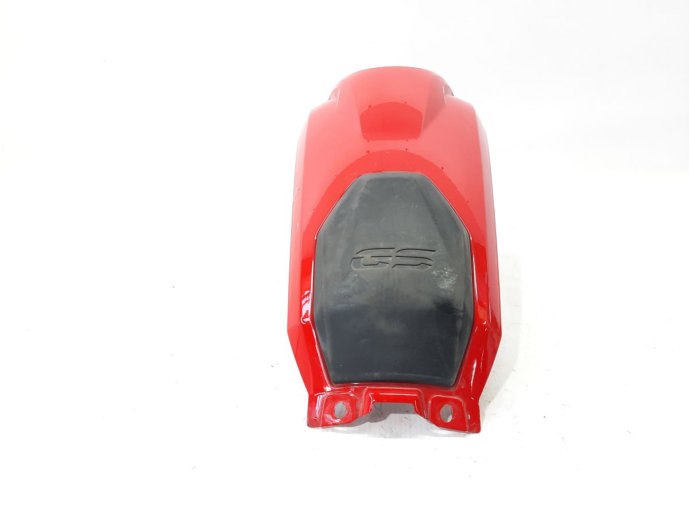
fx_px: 498
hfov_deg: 69.4
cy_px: 258
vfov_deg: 54.9
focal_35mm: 25
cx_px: 344
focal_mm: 4.6
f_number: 2
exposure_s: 1/50
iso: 125
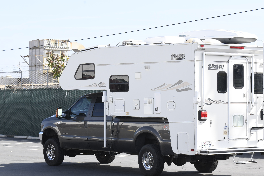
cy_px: 99
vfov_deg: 11.0
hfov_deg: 16.4
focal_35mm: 125
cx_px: 156
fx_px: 917
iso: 640
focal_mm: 100
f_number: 9
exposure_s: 1/500
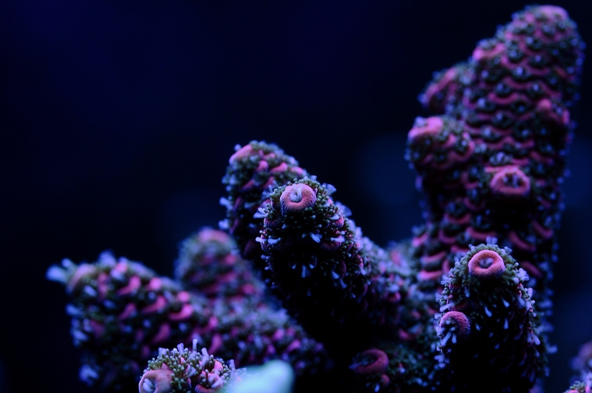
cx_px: 296
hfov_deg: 9.2
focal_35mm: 225
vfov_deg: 6.1
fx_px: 3695
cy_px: 196
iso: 200
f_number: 7.1
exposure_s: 1/4
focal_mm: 150
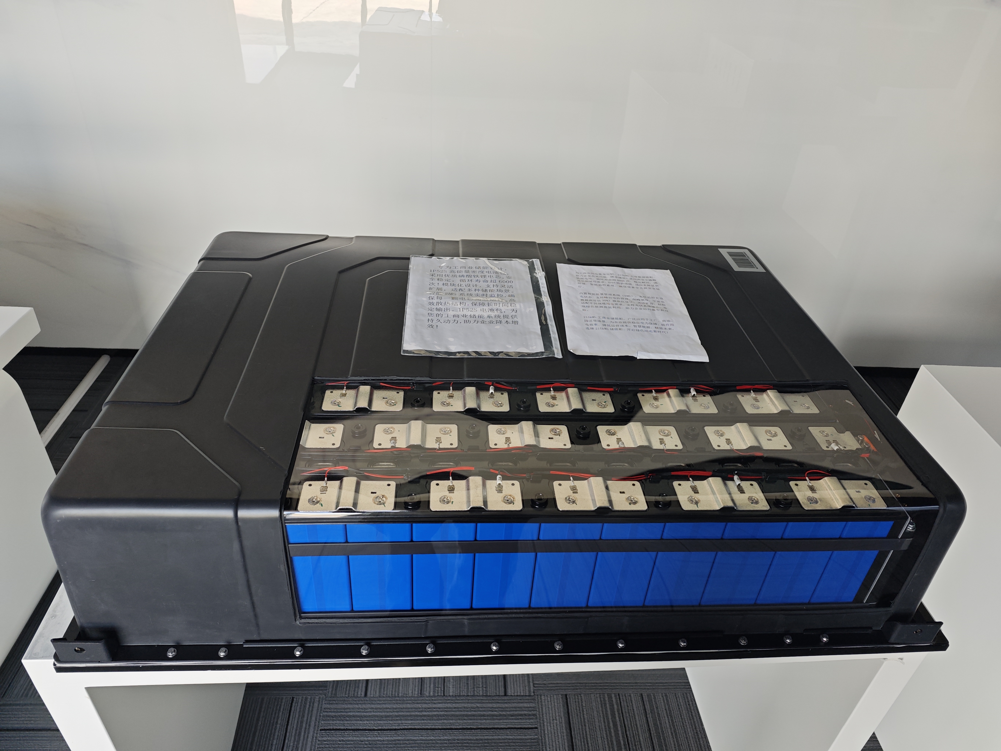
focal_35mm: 23
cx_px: 500
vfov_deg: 58.9
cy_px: 376
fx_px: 665
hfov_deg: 73.9
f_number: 1.6
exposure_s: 1/100
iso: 64
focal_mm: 6.55
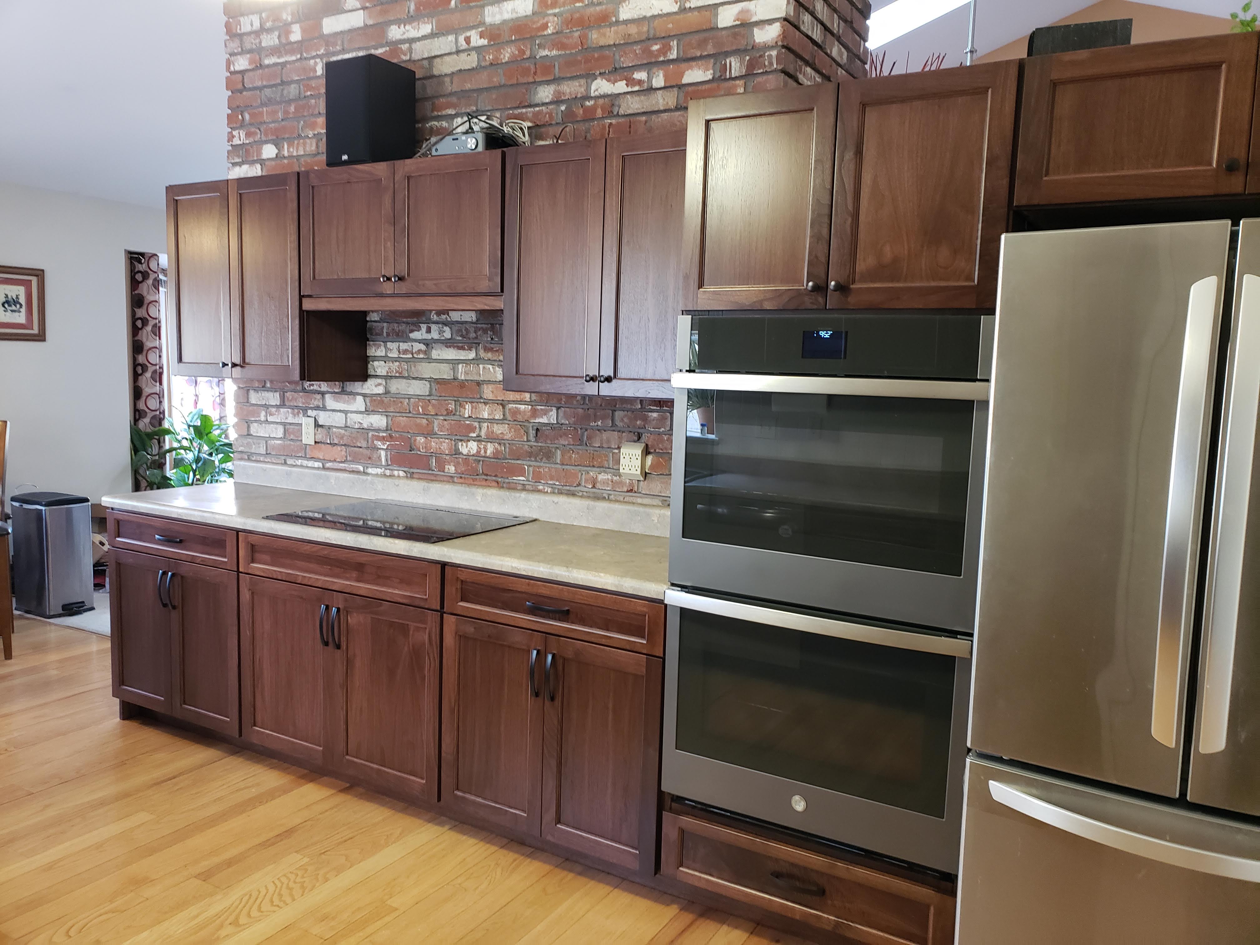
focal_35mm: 26
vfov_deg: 53.1
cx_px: 630
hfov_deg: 67.3
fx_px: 946
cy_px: 472
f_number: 1.5
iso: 250
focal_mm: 4.3
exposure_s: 1/15
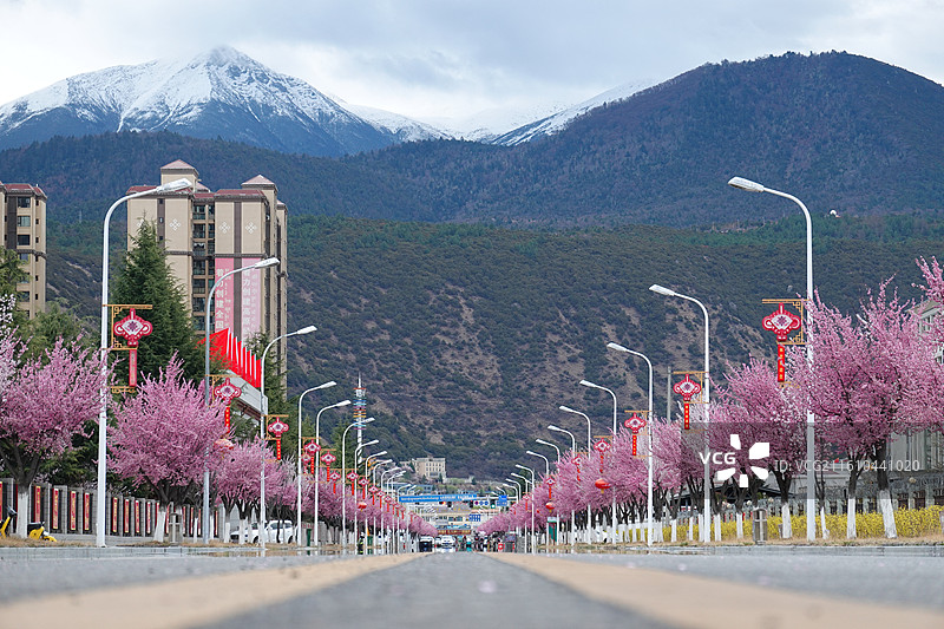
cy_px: 314
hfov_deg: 18.1
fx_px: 2962
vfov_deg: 12.1
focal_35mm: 113
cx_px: 472
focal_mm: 41.15
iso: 200
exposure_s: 1/125
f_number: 4.5
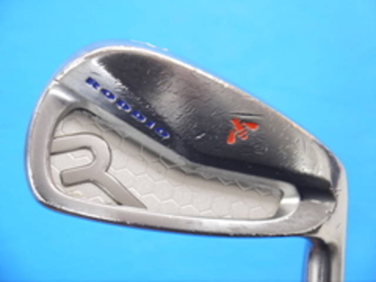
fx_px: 912
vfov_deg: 17.6
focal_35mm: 84
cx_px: 188
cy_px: 141
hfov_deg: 23.3
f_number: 5.6
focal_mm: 42
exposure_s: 1/80
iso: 800
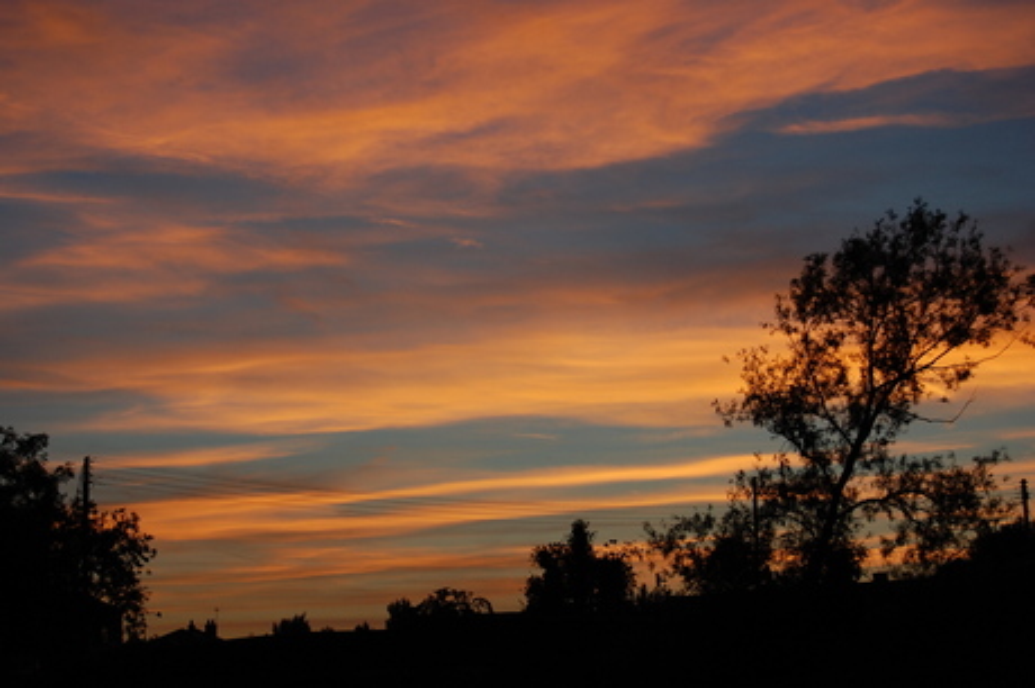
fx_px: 2370
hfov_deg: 24.6
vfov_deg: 16.5
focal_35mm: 82
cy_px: 344
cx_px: 518
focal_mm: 55
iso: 200
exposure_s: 1/125
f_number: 5.6
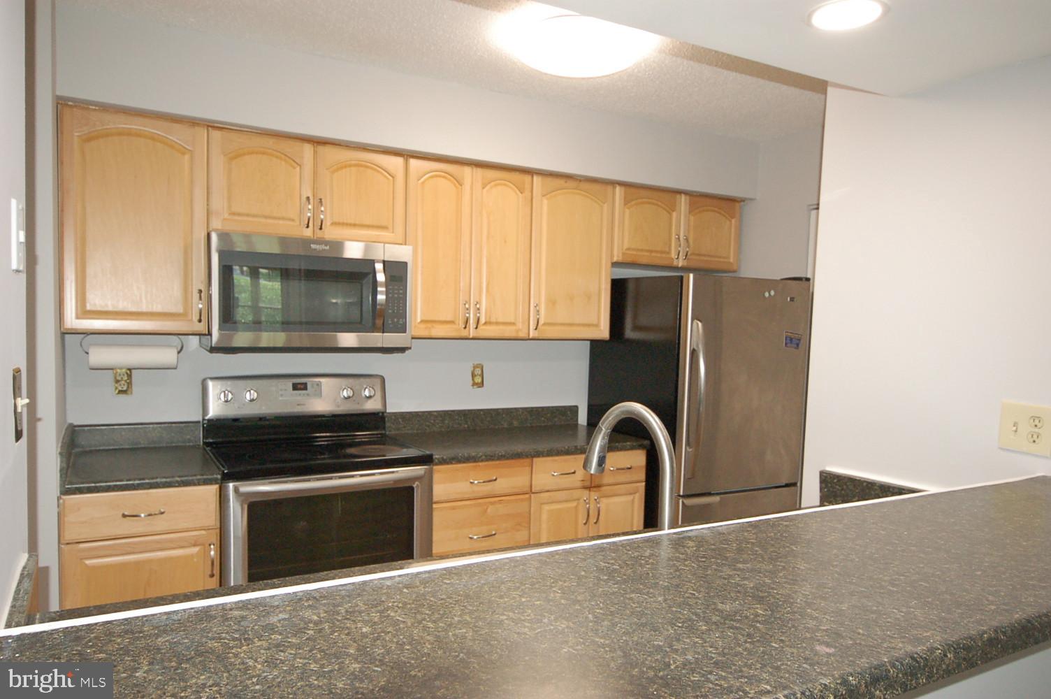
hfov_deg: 70.5
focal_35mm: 26
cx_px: 526
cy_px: 350
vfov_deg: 50.3
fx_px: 744
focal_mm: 17
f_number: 5.6
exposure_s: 1/60
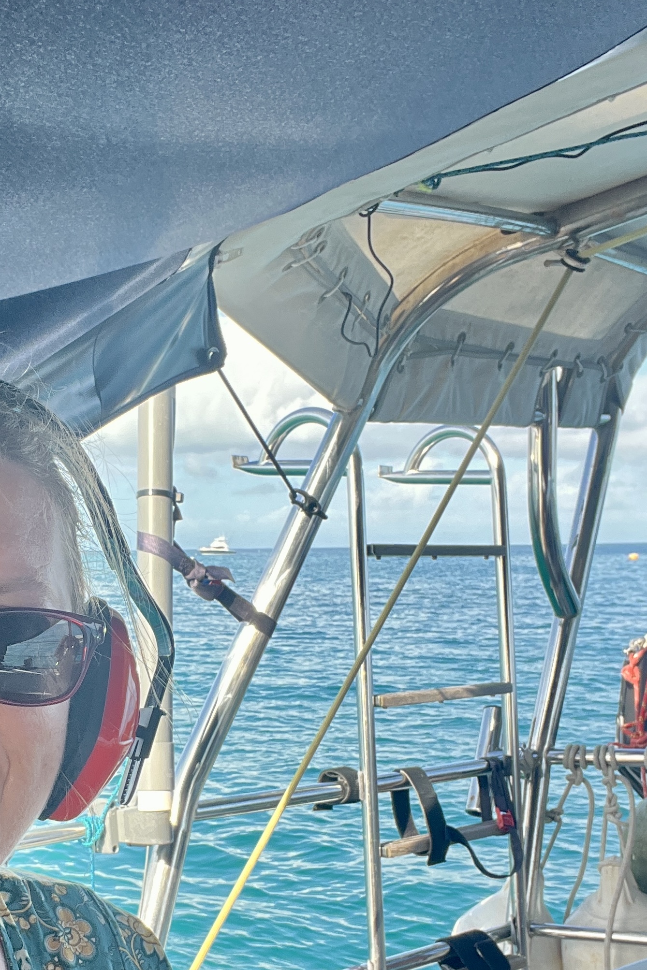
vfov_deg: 40.5
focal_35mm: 48
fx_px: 1294
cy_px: 657
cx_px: 134
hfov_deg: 27.5
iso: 40
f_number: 2.2
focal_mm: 2.71
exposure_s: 1/165
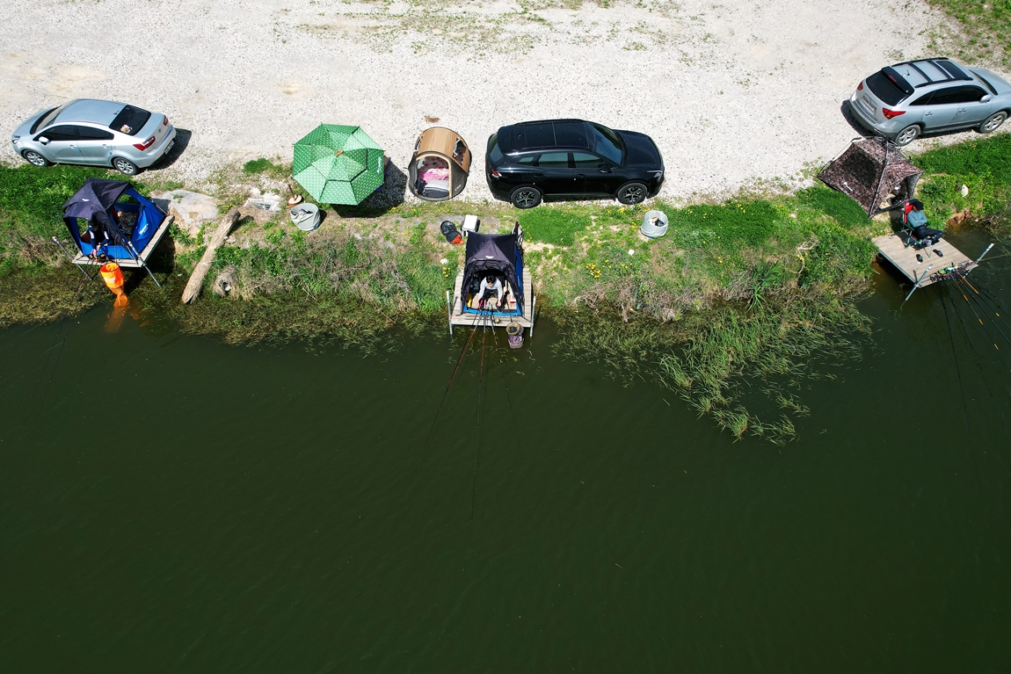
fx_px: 618
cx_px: 506
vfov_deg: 57.2
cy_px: 337
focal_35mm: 22
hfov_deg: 78.6
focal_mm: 8.38
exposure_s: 1/1600
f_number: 2.8
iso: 100
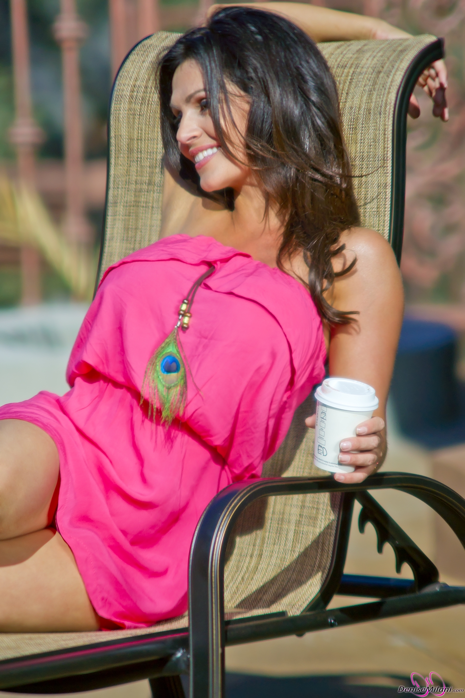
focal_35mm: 280
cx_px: 232
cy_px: 349
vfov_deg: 7.4
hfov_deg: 4.9
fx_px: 5425
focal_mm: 280
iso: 100
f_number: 3.5
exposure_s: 1/3000
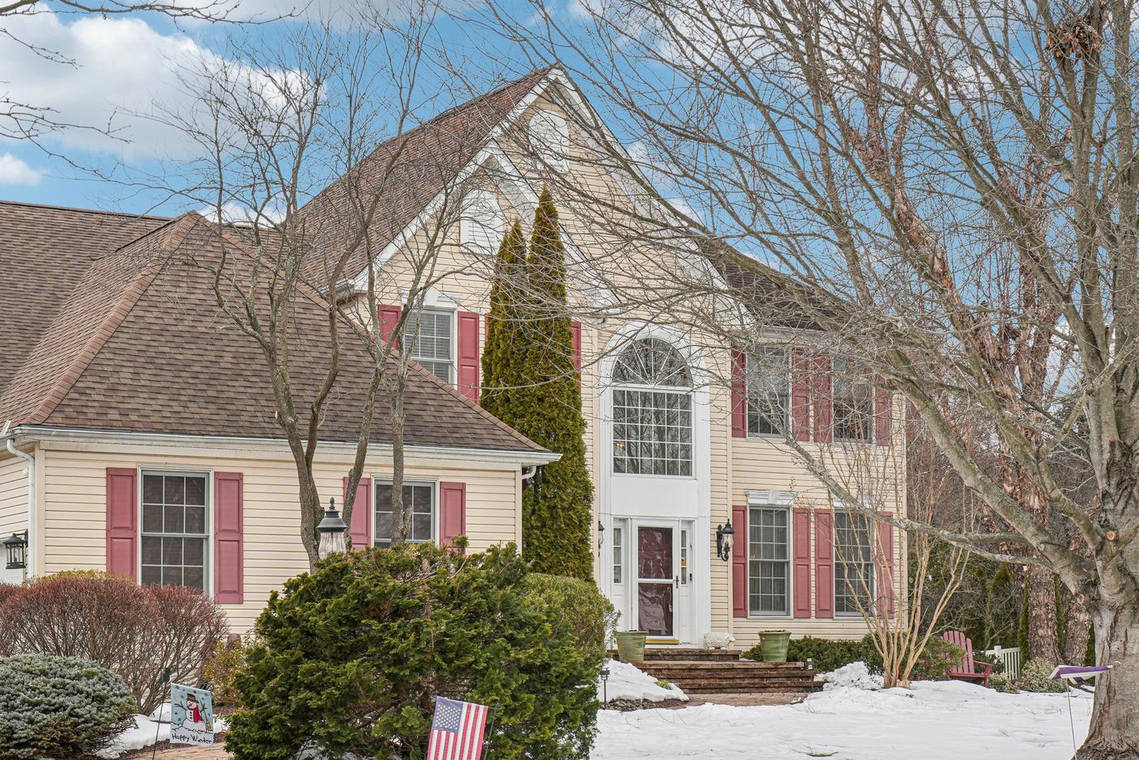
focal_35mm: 61
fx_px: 1930
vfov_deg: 22.2
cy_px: 326
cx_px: 376
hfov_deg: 32.6
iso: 100
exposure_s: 1/200
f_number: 8
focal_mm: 42
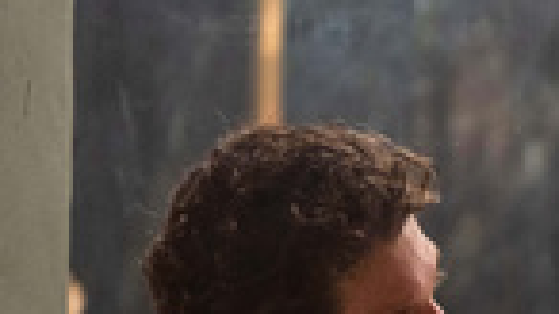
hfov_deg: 6.1
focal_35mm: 348
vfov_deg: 3.5
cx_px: 858
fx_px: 5156
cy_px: 550
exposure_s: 1/200
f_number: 2.8
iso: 3200
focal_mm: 95
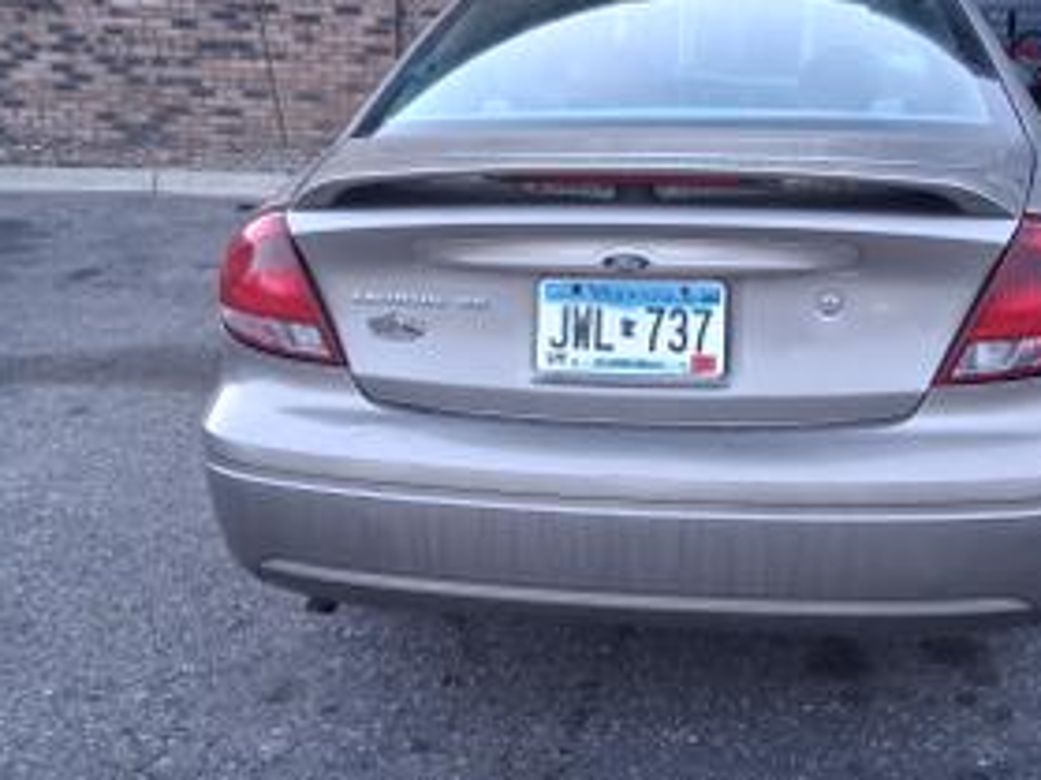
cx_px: 604
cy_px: 317
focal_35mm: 47
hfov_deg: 40.3
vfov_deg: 30.8
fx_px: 1413
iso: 320
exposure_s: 1/60
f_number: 1.8
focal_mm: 3.98
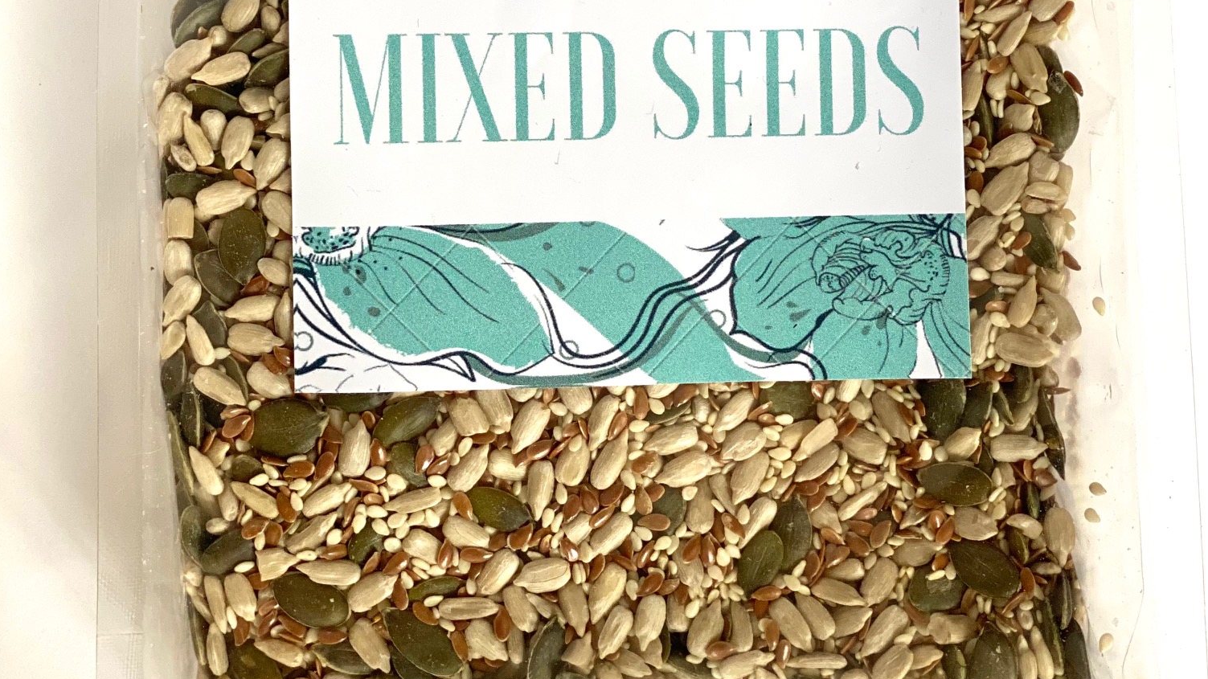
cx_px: 604
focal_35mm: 76
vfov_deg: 15.6
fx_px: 2434
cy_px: 0
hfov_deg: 27.9
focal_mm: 6
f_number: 2
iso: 80
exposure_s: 1/122
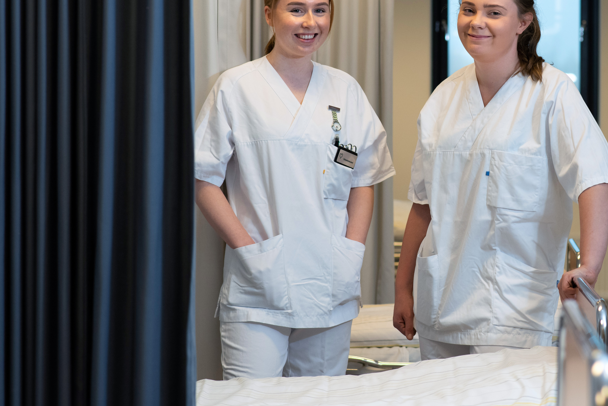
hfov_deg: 14.9
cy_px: 105
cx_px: 461
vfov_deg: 10.0
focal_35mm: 137
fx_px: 2315
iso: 800
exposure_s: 1/200
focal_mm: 85
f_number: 4.5
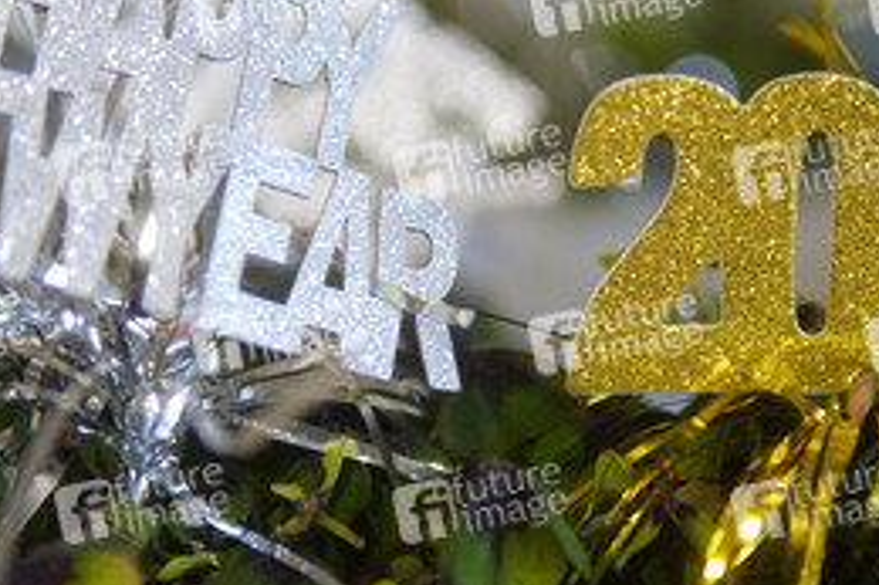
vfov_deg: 17.5
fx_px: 1903
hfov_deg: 26.0
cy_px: 250
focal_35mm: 78
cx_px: 526
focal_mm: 30
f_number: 1.4
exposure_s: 1/60
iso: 200
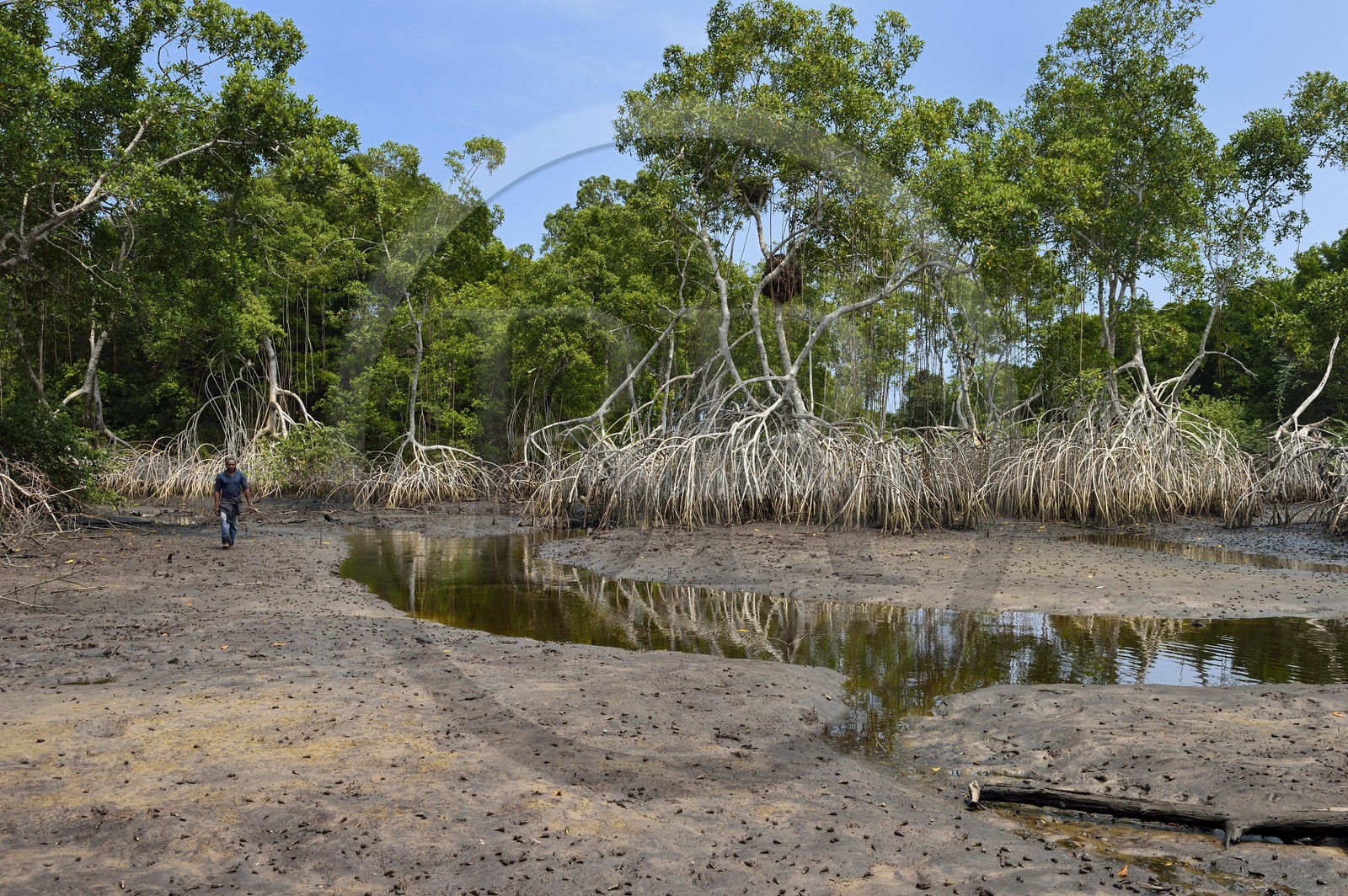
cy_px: 448
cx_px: 674
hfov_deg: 58.8
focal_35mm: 32
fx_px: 1197
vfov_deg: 41.0
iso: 250
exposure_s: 1/250
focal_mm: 32
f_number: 11
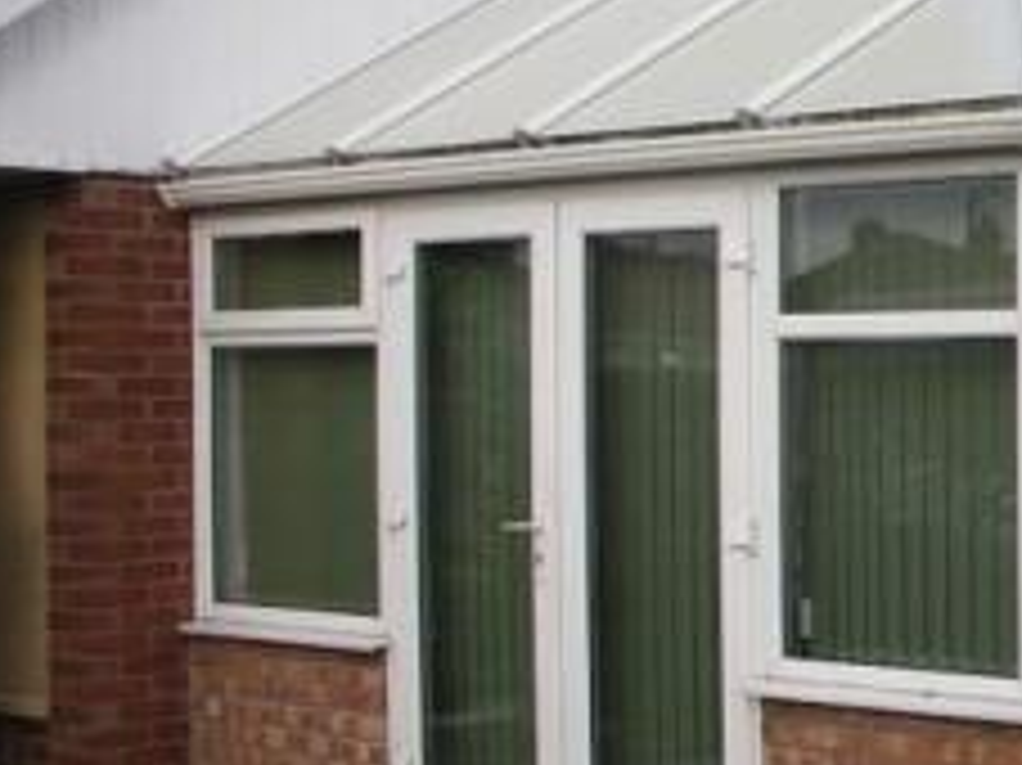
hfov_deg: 24.1
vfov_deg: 20.4
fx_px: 2125
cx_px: 1285
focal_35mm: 72
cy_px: 466
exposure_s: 1/160
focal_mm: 7.2
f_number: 4.5
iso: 50
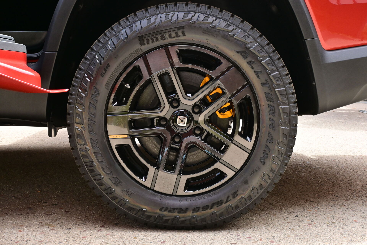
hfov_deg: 48.7
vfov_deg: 33.6
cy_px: 122
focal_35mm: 40
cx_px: 184
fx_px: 405
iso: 400
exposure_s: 1/250
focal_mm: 26.5
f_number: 8
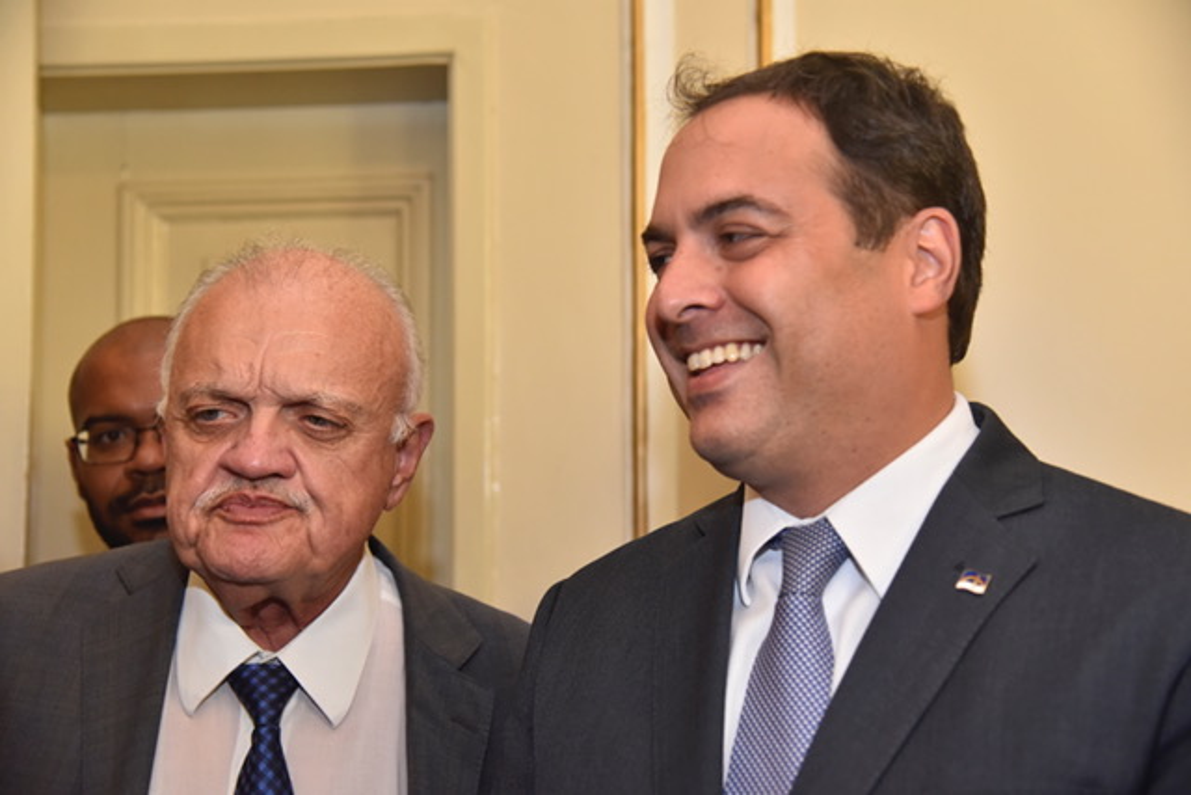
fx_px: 1820
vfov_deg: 24.6
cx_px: 596
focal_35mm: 55
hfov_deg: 36.2
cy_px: 398
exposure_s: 1/200
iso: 2000
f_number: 4
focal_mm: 55
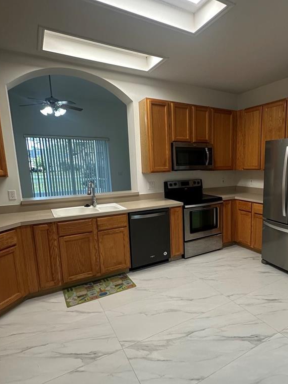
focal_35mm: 22
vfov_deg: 76.3
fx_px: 244
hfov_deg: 59.5
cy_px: 204
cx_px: 195
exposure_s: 1/120
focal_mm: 2.22
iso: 200
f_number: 2.2
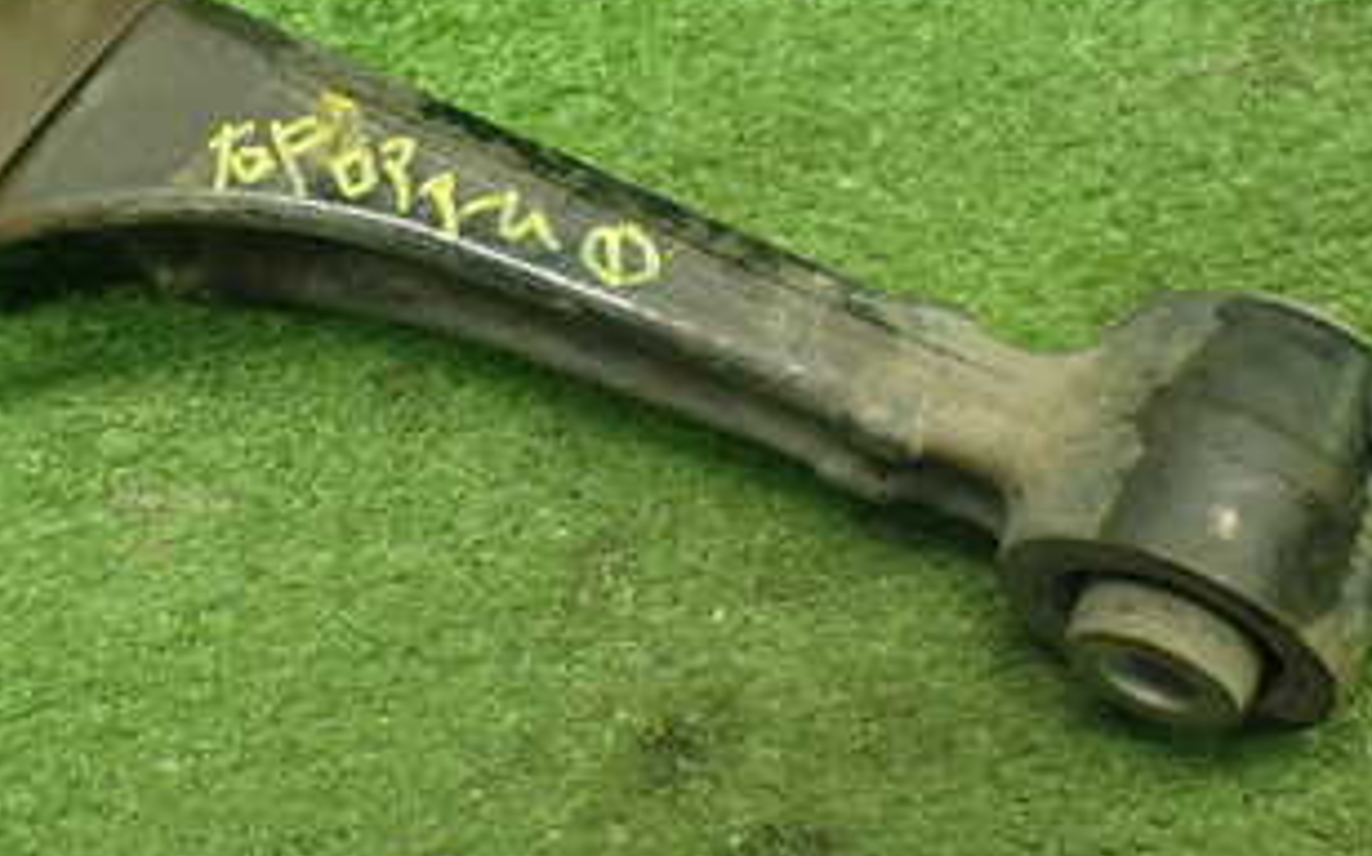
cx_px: 298
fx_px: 2317
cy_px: 187
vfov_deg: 20.7
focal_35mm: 62
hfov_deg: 32.2
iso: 800
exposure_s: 1/100
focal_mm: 5.4
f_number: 2.3
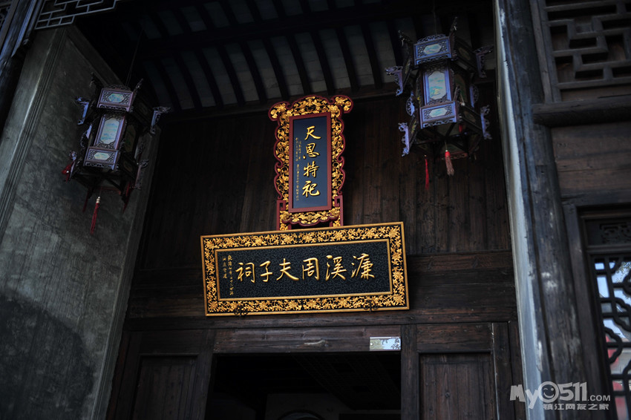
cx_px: 316
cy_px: 210
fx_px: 613
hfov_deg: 54.5
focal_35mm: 35
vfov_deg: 37.8
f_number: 2.8
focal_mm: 35
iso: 200
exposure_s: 1/200
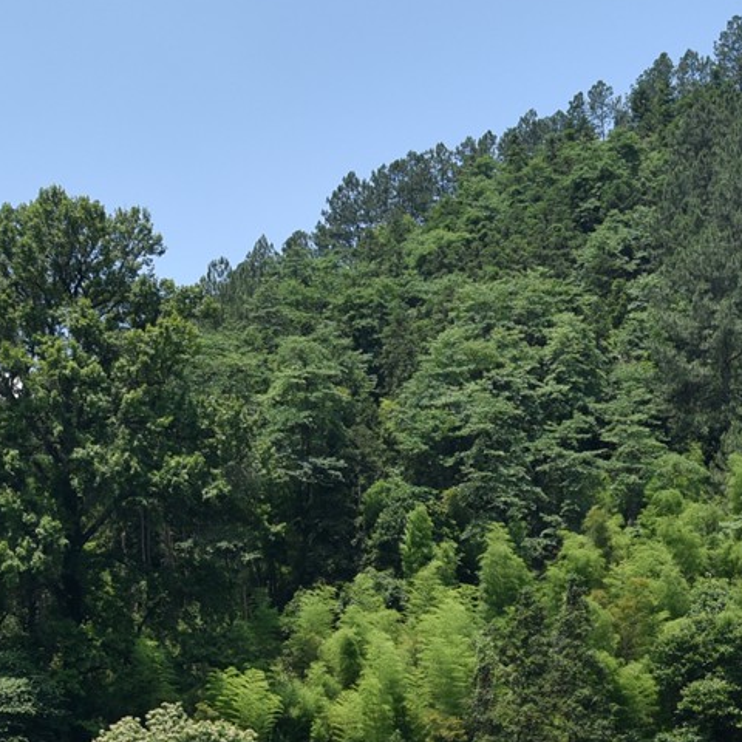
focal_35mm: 85
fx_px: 2061
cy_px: 885
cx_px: 515
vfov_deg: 19.3
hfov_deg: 20.3
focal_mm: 24
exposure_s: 1/400
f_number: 10
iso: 200
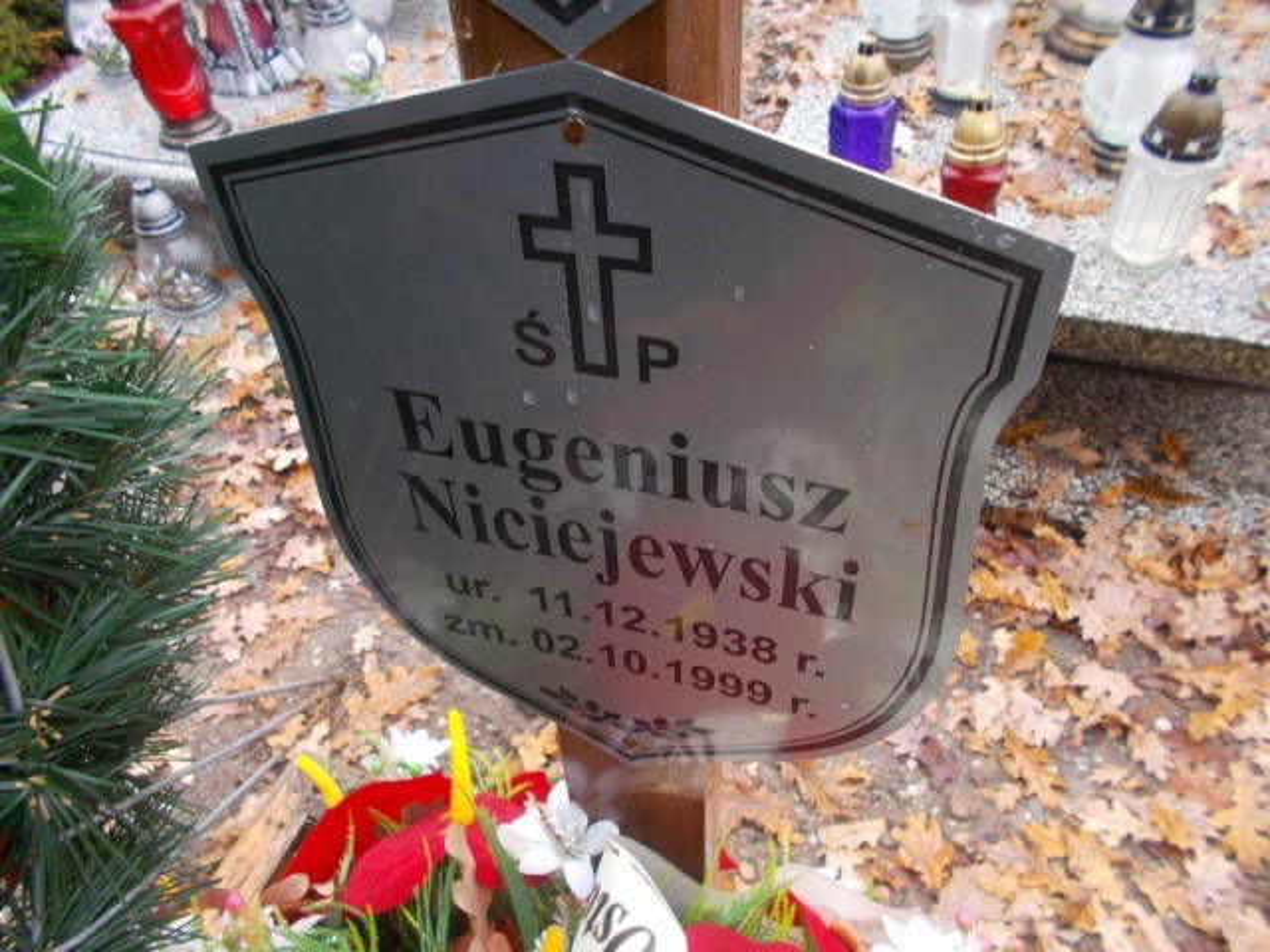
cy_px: 476
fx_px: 954
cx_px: 635
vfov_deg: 53.1
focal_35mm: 26
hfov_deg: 67.3
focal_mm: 4.6
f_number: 3.2
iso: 80
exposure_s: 1/25
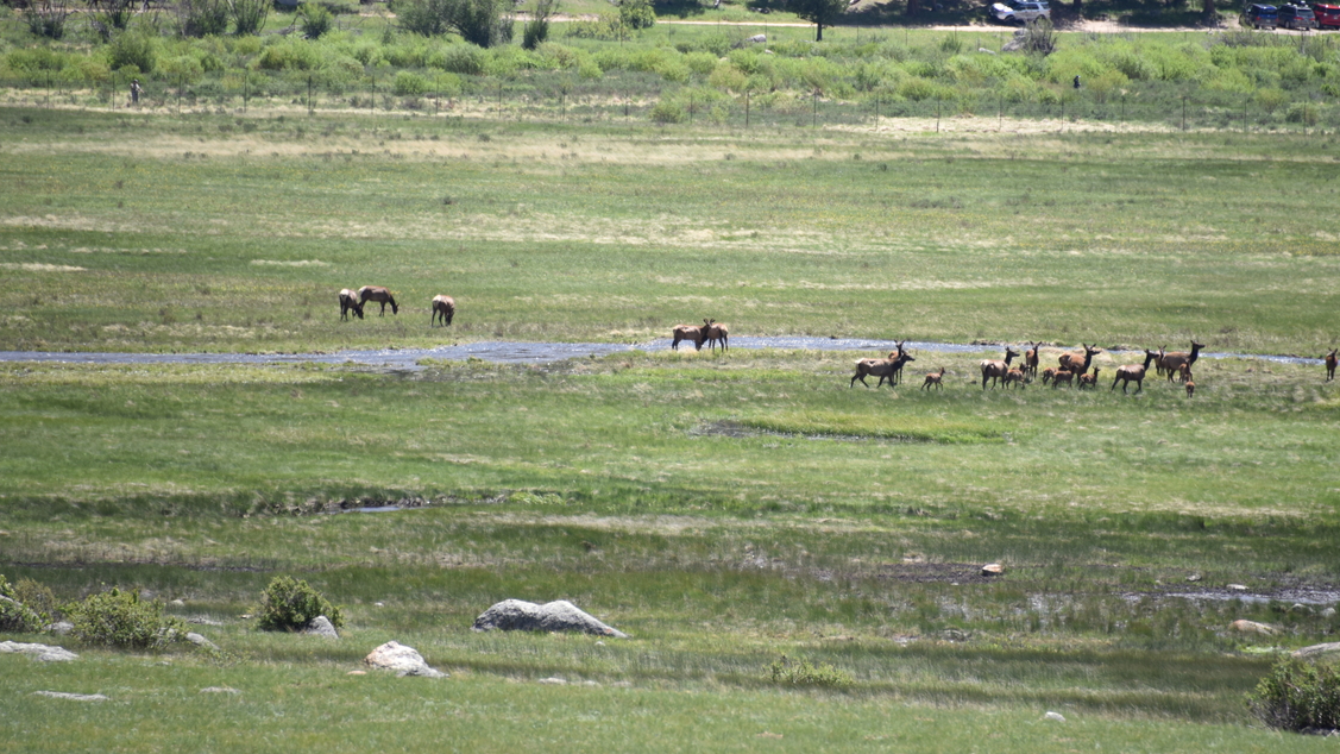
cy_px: 255
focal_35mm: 357
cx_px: 753
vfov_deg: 3.4
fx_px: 12685
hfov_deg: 6.0
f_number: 5.6
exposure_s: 1/640
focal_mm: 300
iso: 280
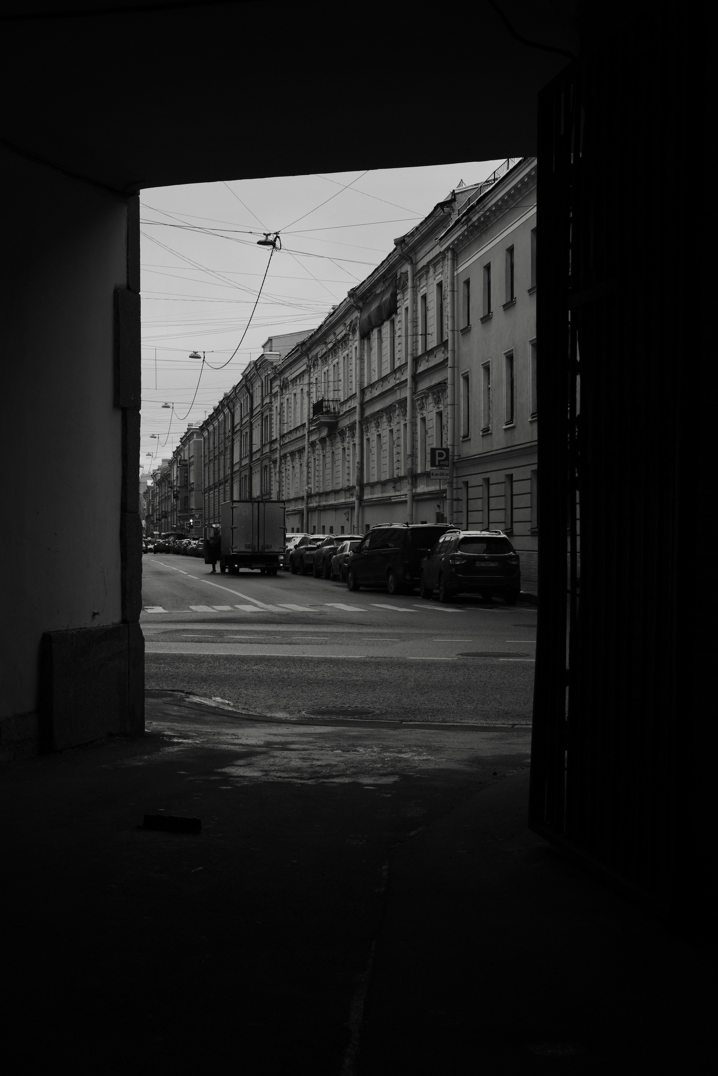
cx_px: 359
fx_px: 1585
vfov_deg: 37.5
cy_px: 538
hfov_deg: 25.5
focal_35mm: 53
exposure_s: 1/30
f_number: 8
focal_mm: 35
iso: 125
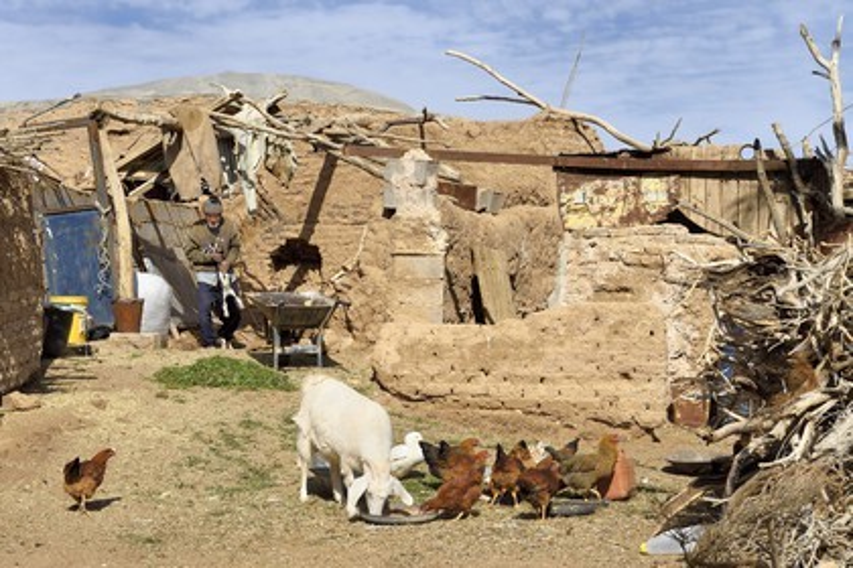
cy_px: 284
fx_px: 1658
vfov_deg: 19.5
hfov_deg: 28.8
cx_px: 426
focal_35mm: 70
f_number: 13
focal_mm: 70
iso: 200
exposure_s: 1/250
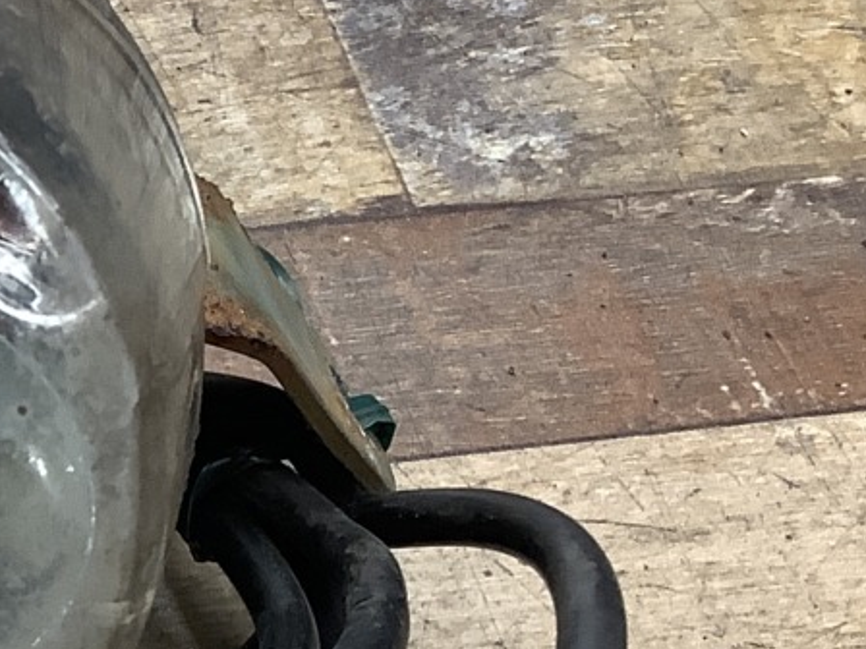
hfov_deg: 16.2
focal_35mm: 114
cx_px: -327
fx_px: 2852
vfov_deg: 12.9
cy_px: 492
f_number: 2.4
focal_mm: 3.3
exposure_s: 1/60
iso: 125
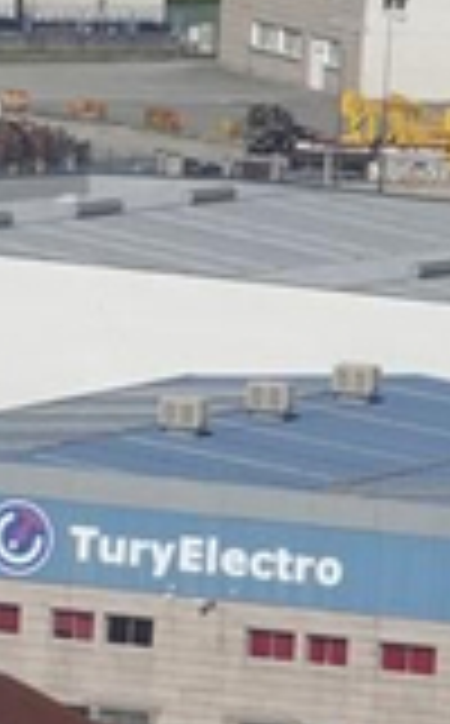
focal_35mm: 1127
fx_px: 22214
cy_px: 495
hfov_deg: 1.2
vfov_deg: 1.9
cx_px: -1166
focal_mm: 40.73
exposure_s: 1/250
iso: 100
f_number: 9
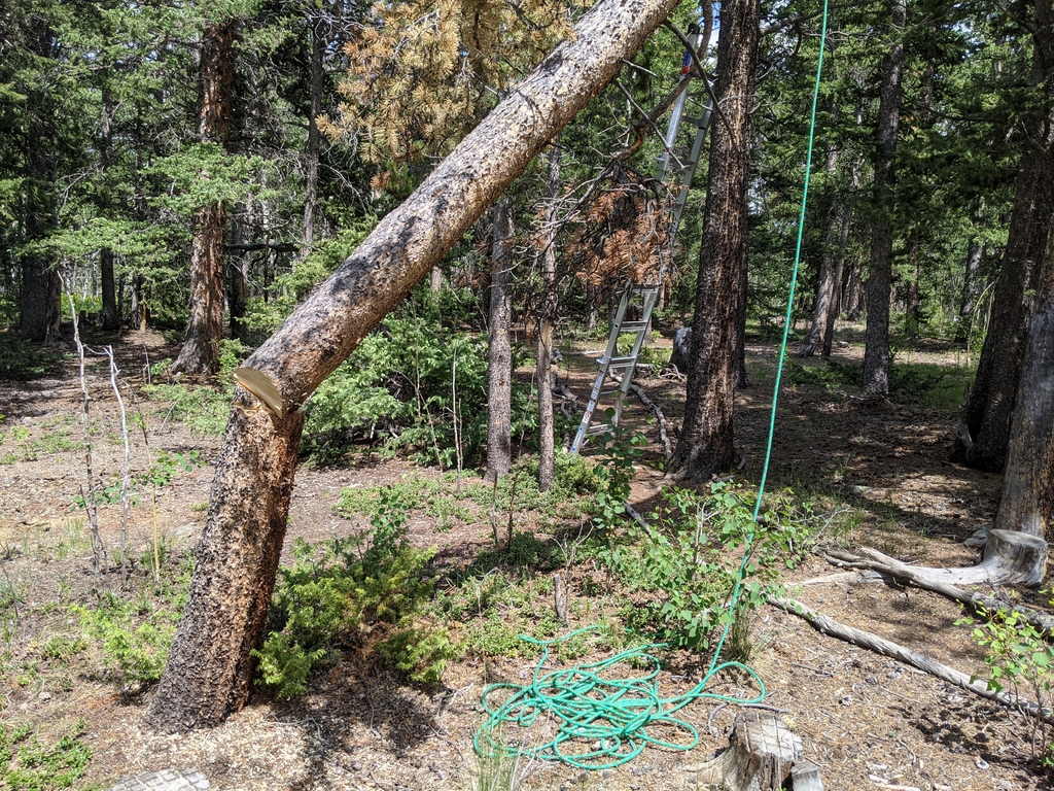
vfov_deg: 51.4
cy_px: 396
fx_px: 822
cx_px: 527
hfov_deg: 65.3
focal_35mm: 27
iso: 48
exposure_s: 1/1466
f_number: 1.8
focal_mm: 4.44
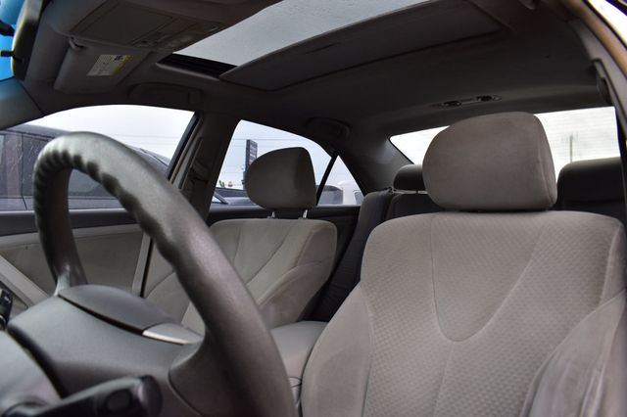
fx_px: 470
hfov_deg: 67.4
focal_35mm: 27
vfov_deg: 47.9
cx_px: 314
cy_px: 208
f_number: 8
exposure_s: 1/80
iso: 400
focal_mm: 18
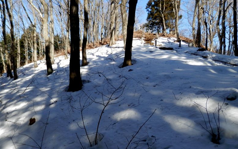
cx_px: 118
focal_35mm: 27
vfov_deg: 46.0
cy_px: 73
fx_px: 175
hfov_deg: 68.4
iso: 80
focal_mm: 4.5
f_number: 3
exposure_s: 1/400
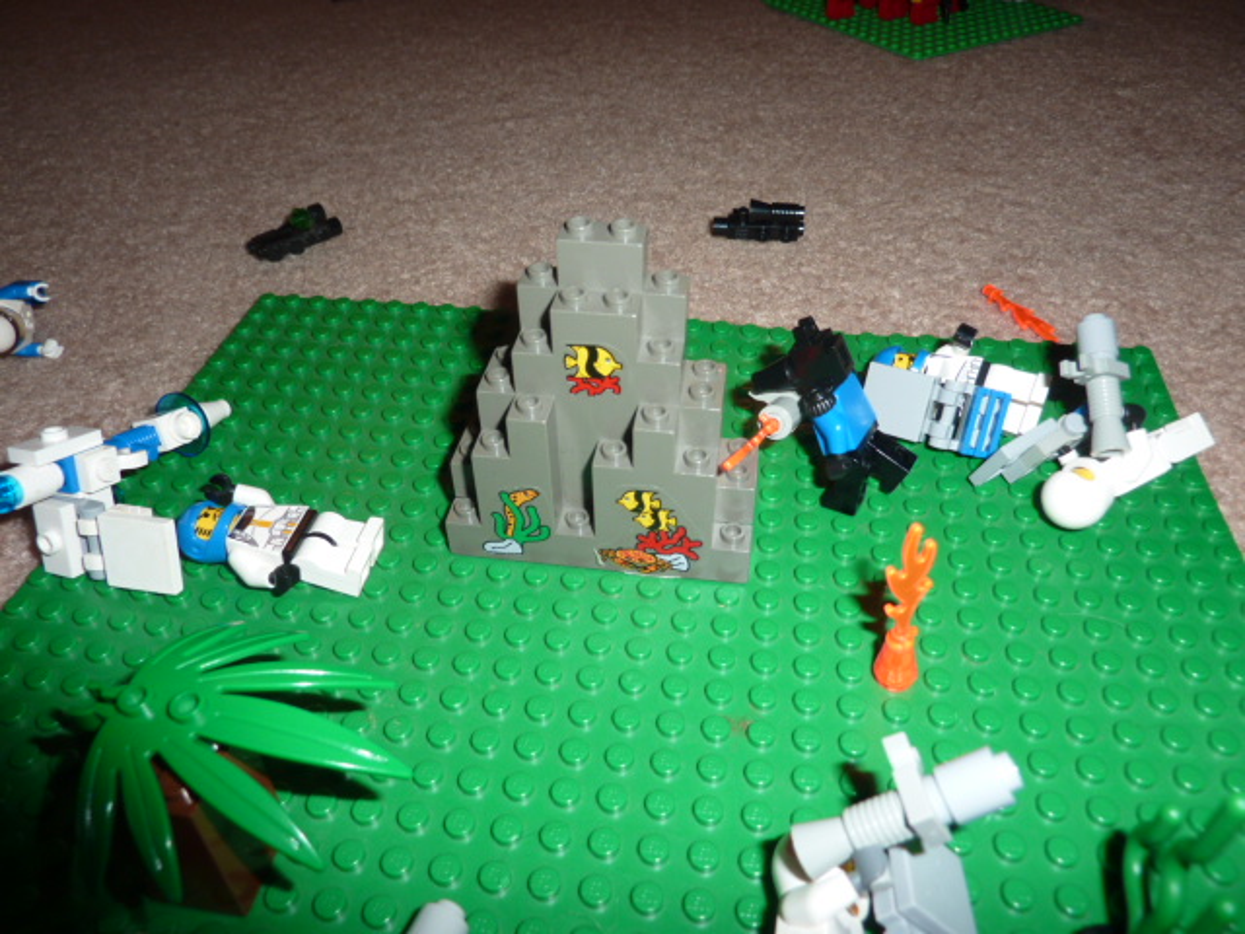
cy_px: 467
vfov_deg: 54.9
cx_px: 622
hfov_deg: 69.4
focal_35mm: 25
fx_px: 899
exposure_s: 1/30
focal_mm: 4.1
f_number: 3.3
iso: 100
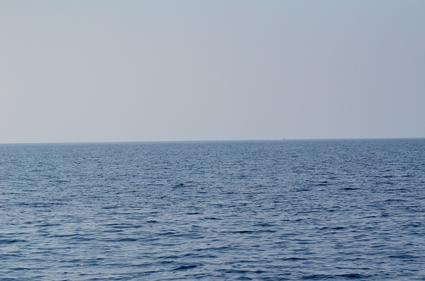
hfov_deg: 19.5
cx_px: 212
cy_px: 140
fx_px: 1237
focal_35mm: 105
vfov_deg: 13.0
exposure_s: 1/8000
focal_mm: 70
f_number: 5.6
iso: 1000
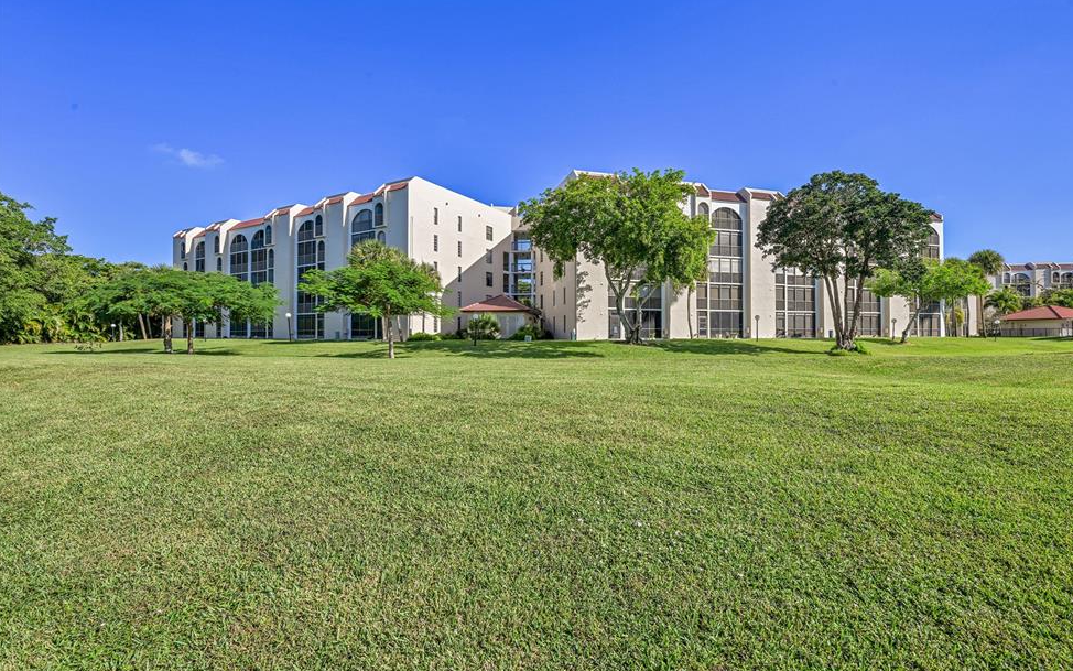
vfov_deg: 74.8
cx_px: 559
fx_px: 439
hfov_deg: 101.4
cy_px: 329
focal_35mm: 15
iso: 100
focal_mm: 14
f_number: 13
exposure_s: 1/125
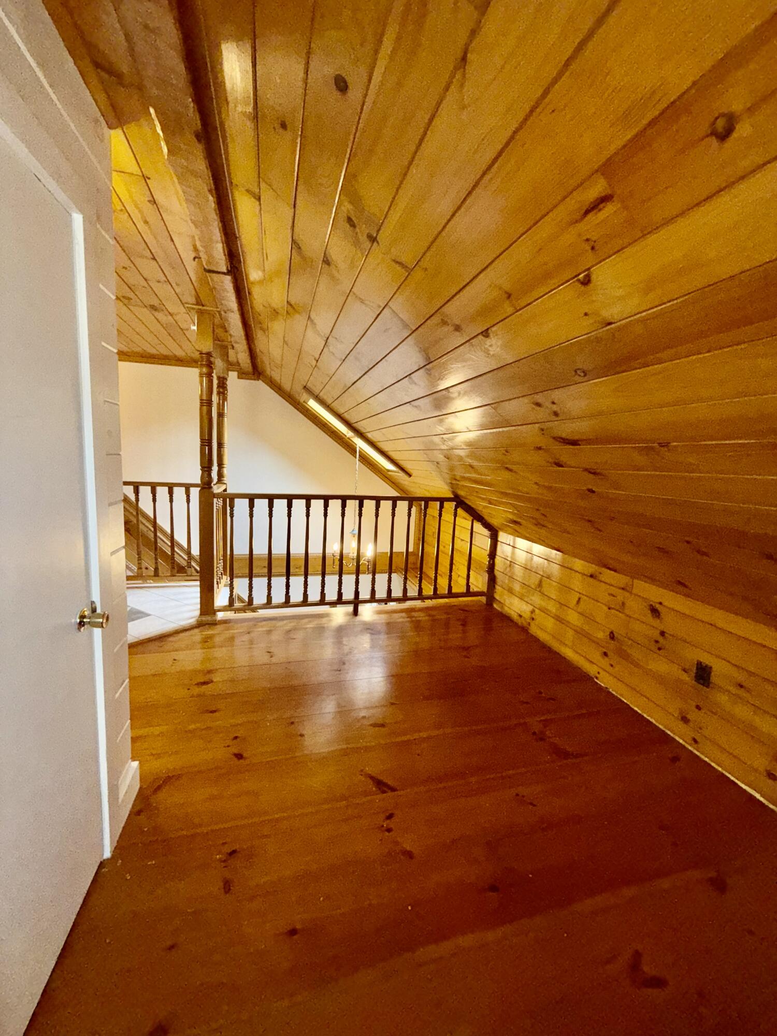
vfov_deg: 102.1
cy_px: 518
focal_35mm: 14
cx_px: 388
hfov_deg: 85.7
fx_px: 419
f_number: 2.2
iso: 100
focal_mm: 2.22
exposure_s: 1/71
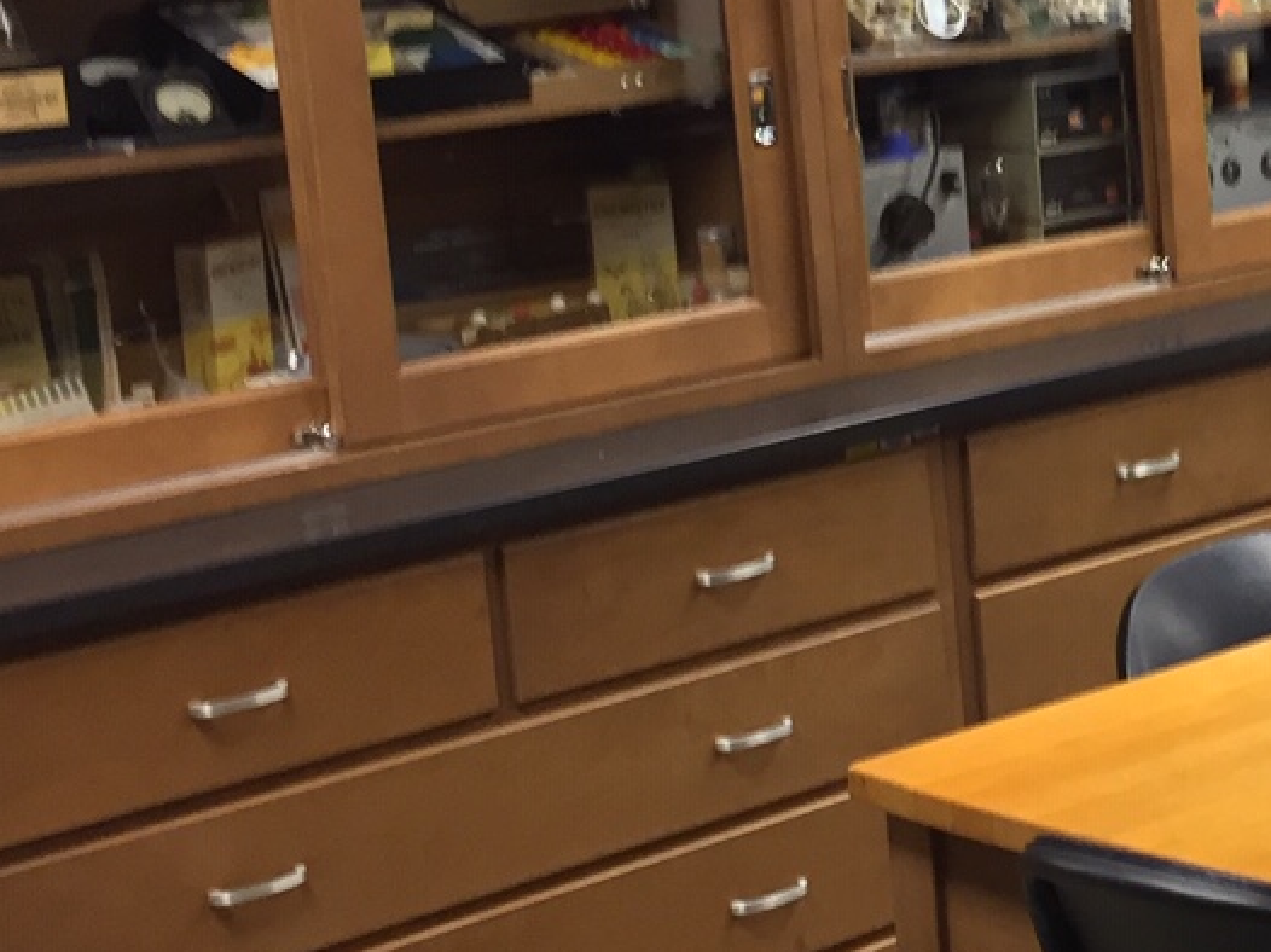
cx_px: 1566
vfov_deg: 16.4
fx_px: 3303
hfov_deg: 20.3
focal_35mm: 90
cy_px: 319
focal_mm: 4.15
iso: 100
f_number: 2.2
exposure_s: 1/30
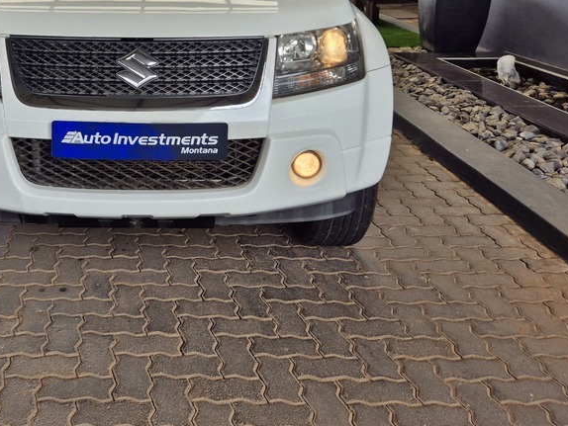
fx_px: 673
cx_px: 130
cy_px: 54
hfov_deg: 44.0
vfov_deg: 33.6
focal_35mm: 41
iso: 25
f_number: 1.8
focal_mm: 5.4
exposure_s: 1/860
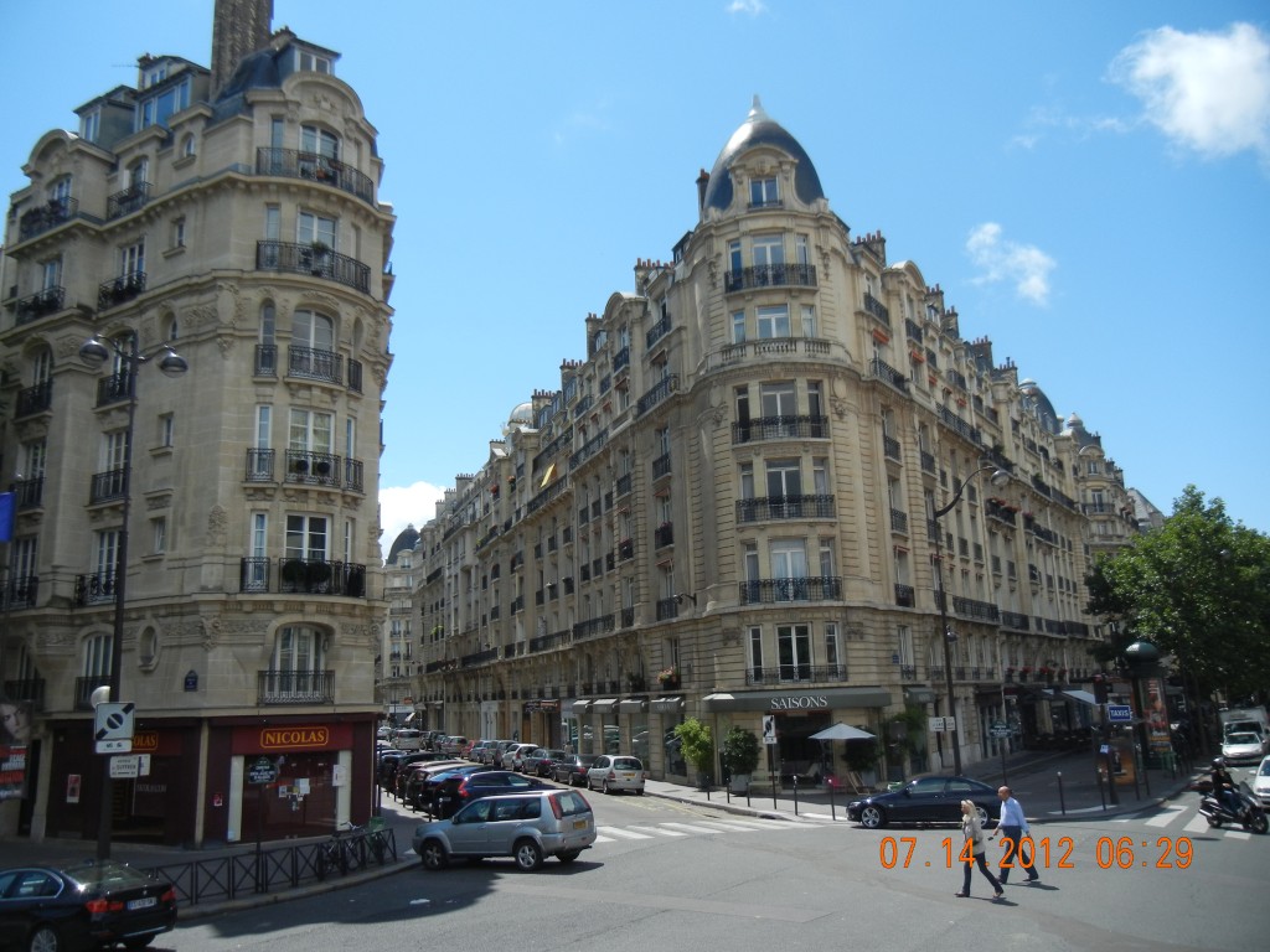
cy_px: 476
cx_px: 635
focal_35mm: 30
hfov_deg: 60.0
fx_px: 1101
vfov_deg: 46.8
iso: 160
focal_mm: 5.4
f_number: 7
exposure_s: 1/397
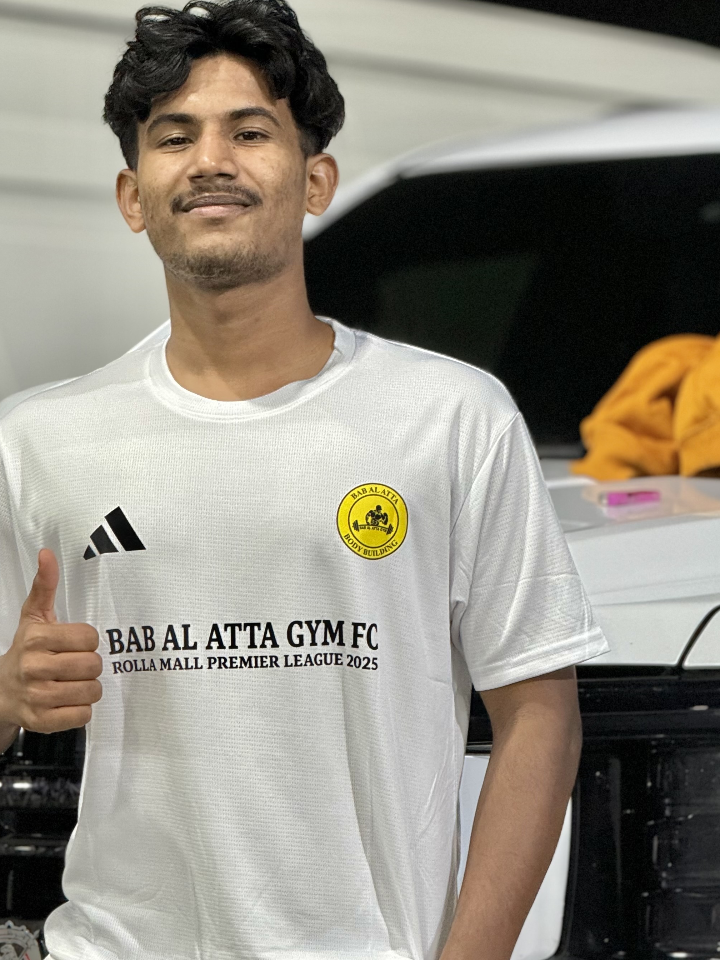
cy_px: 574
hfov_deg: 8.2
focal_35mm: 180
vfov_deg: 11.0
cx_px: 227
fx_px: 4992
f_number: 2.8
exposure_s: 1/50
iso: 250
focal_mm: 15.66
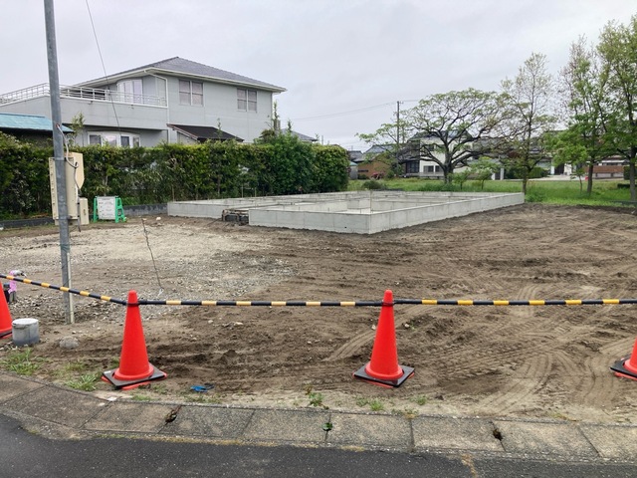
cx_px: 318
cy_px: 239
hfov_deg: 63.4
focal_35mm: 28
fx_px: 515
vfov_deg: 49.7
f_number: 1.8
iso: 20
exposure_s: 1/453
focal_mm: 3.99
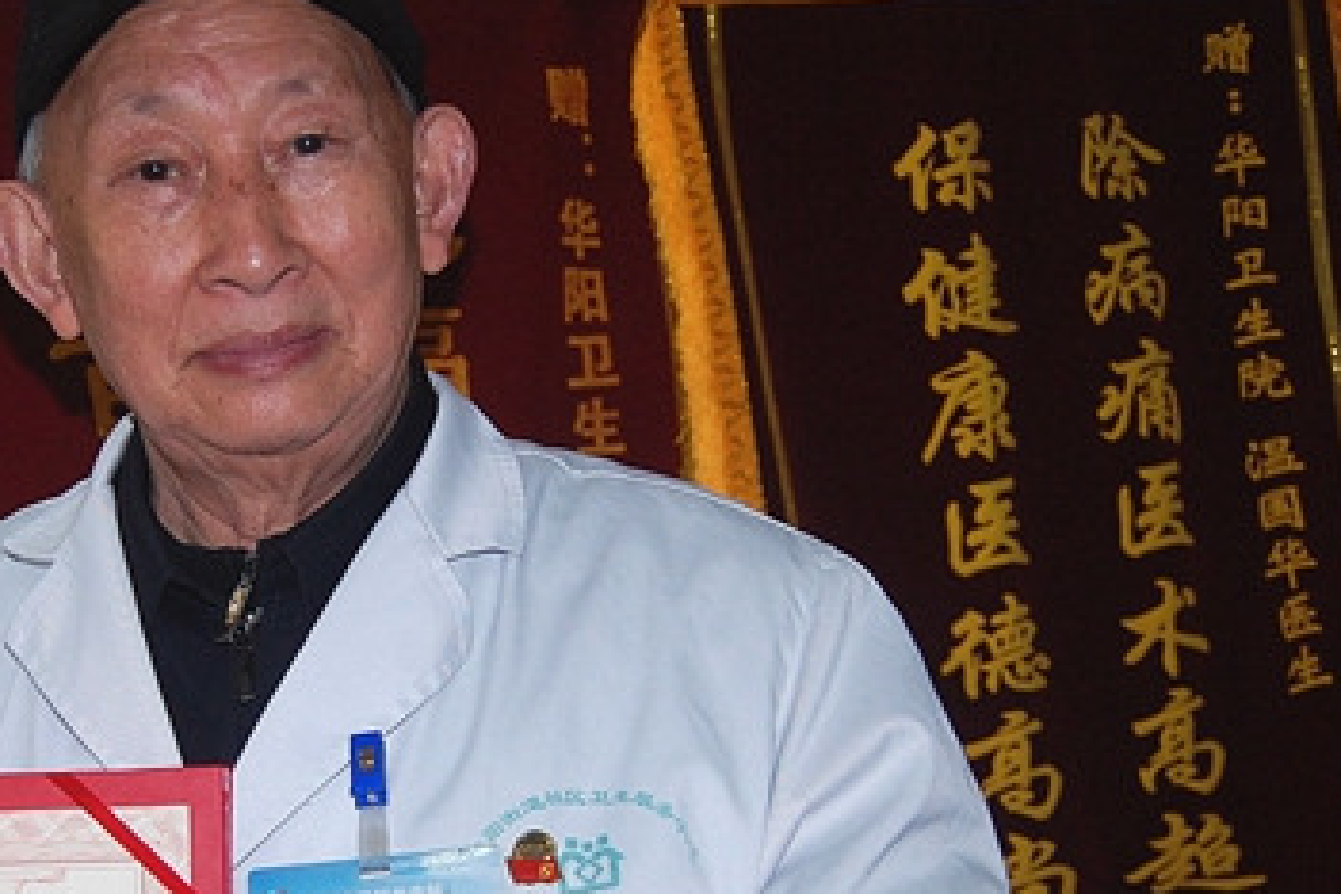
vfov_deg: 21.3
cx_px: 351
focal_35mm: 63
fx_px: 2343
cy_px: 711
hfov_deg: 31.4
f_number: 3.8
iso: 400
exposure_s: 1/60
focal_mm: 23
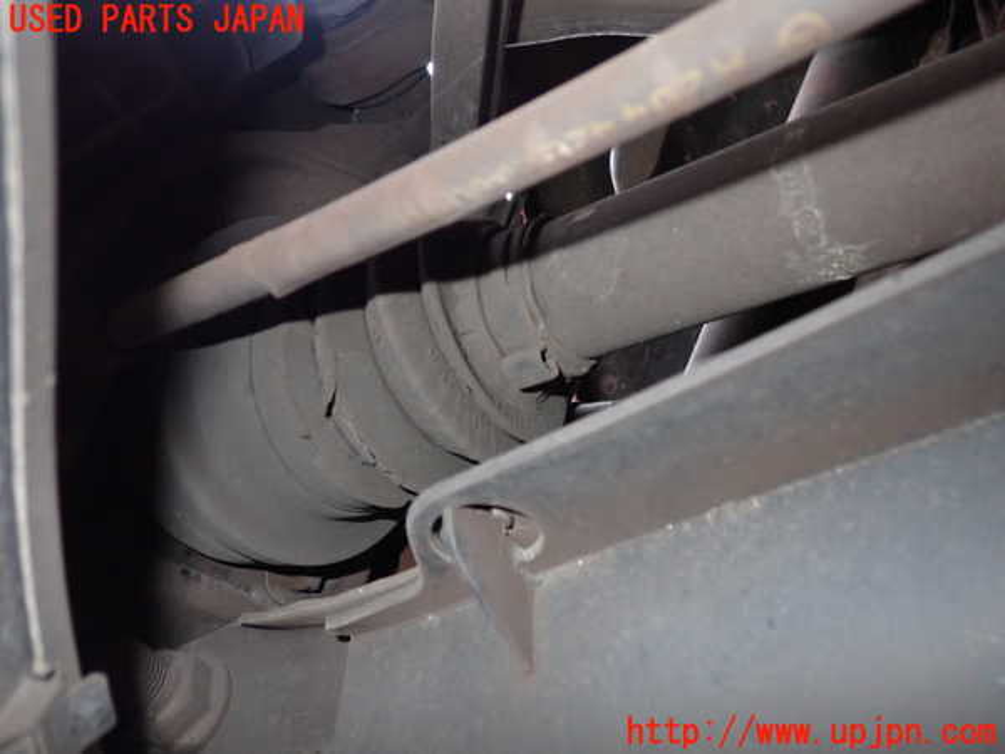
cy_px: 377
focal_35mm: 30
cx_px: 502
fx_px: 871
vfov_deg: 46.8
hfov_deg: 60.0
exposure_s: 1/30
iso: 320
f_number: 6.3
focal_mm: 5.4
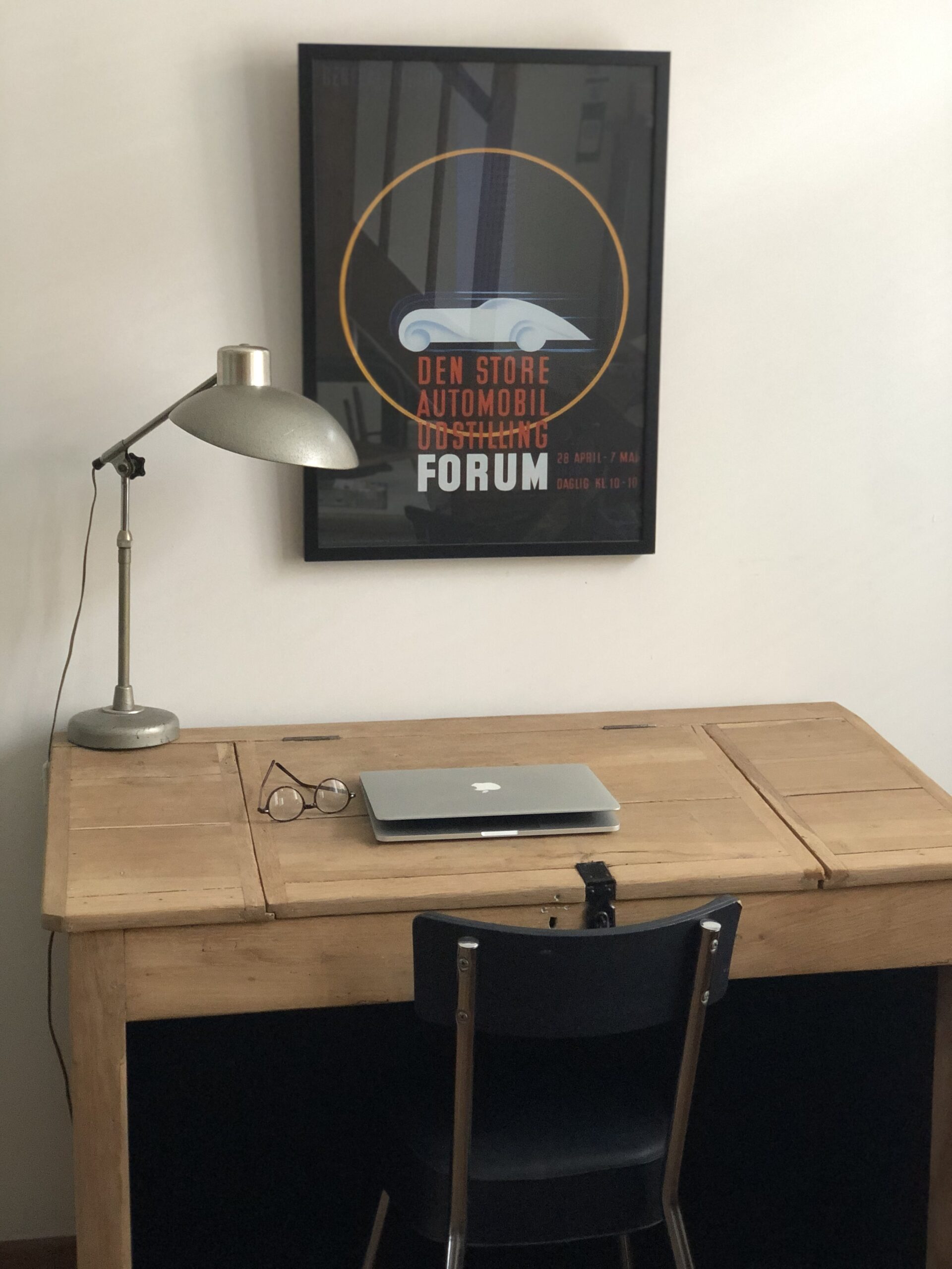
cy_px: 634
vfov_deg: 36.8
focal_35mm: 52
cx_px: 476
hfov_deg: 28.0
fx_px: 1907
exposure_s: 1/17
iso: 160
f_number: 2.4
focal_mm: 6
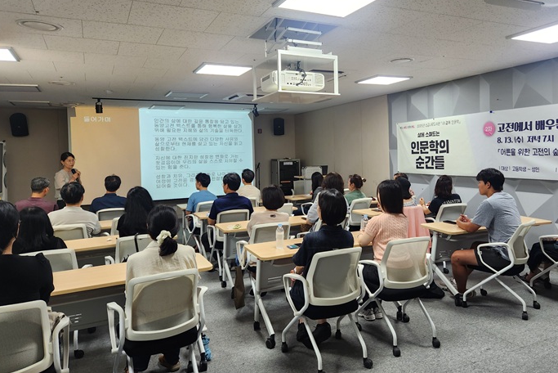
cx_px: 315
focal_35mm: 28
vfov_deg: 46.3
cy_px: 155
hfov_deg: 65.2
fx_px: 434
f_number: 1.8
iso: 160
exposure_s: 1/120
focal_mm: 5.4
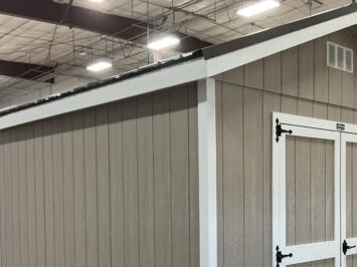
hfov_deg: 38.6
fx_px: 505
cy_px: 213
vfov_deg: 29.0
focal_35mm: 49
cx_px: 229
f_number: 1.8
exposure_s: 1/60
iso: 125
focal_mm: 3
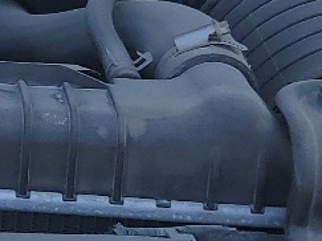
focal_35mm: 171
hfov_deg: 10.9
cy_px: 87
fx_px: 1590
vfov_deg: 8.7
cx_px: -220
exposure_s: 1/1429
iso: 50
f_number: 1.5
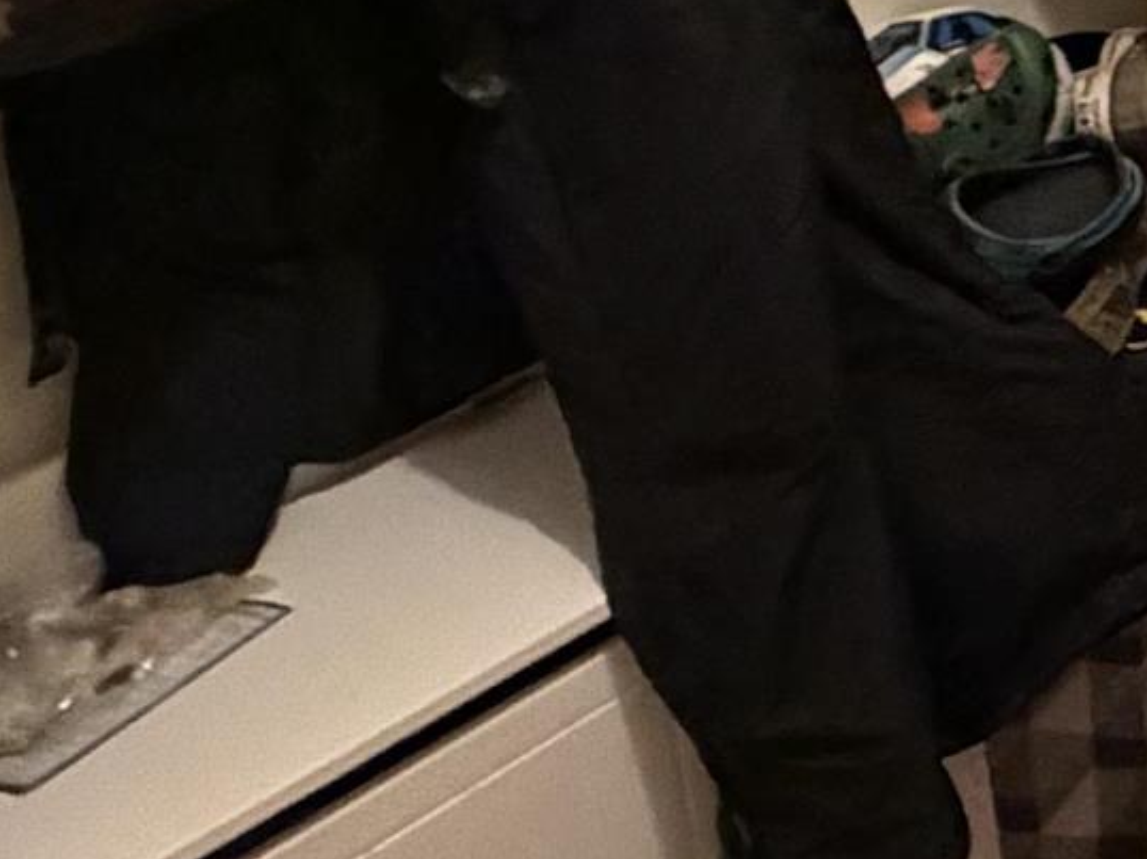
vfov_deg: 15.8
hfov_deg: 19.2
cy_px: -659
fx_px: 2650
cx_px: 2006
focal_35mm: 80
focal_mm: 2.22
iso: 640
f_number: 2.2
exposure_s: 1/60
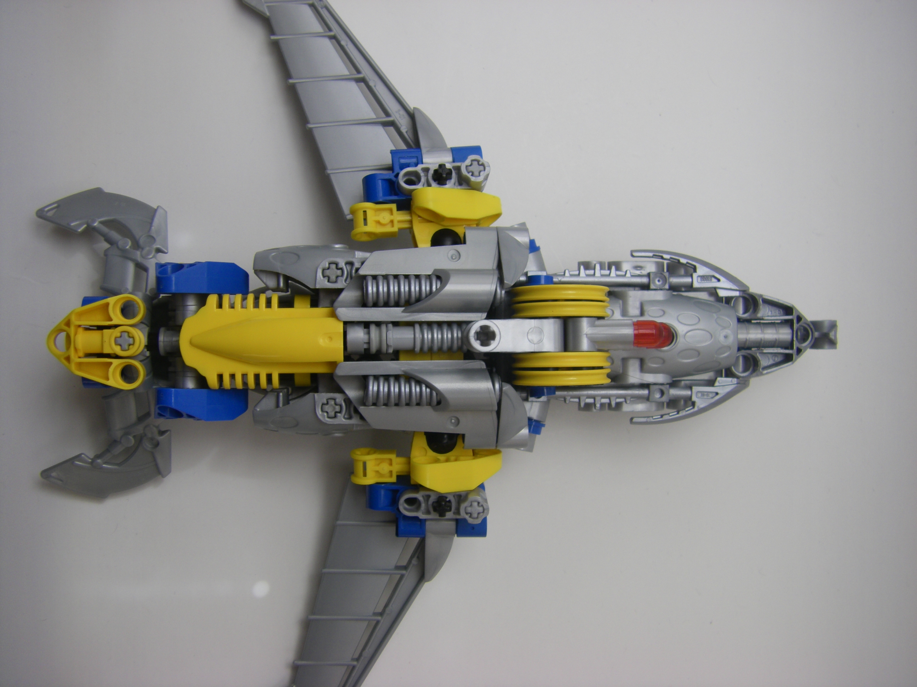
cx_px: 458
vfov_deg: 37.7
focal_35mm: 38
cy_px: 344
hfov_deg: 49.0
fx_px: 1007
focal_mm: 6.3
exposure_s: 1/100
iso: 64
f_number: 3.5
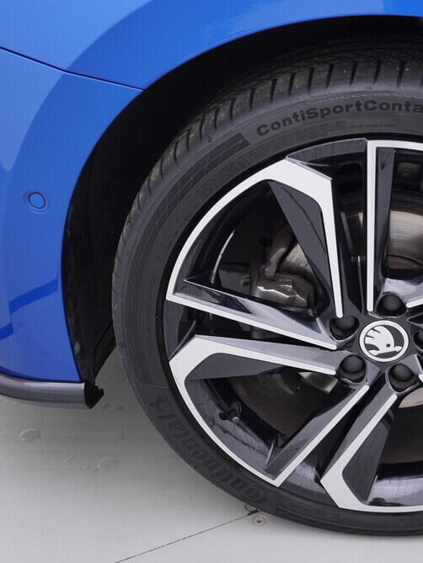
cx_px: 371
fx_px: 863
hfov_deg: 26.7
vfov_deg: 36.2
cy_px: 286
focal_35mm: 53
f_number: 3.2
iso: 125
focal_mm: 24
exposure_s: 1/50
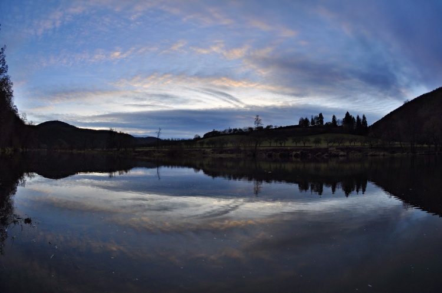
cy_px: 146
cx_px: 221
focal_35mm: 16
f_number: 11
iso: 320
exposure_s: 1/60
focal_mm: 10.5
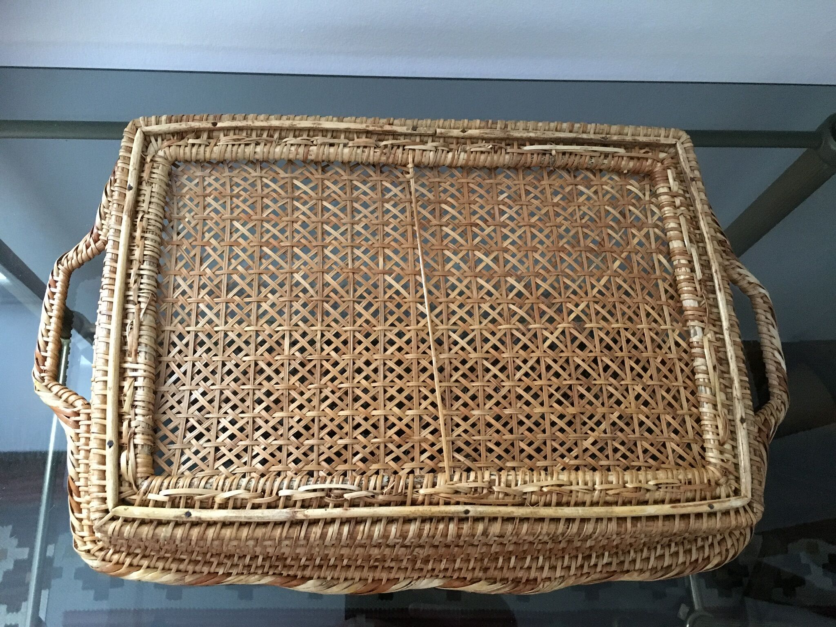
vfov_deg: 48.2
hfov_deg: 61.7
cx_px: 418
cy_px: 314
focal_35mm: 29
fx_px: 700
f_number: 2.2
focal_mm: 4.15
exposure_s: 1/17
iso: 320
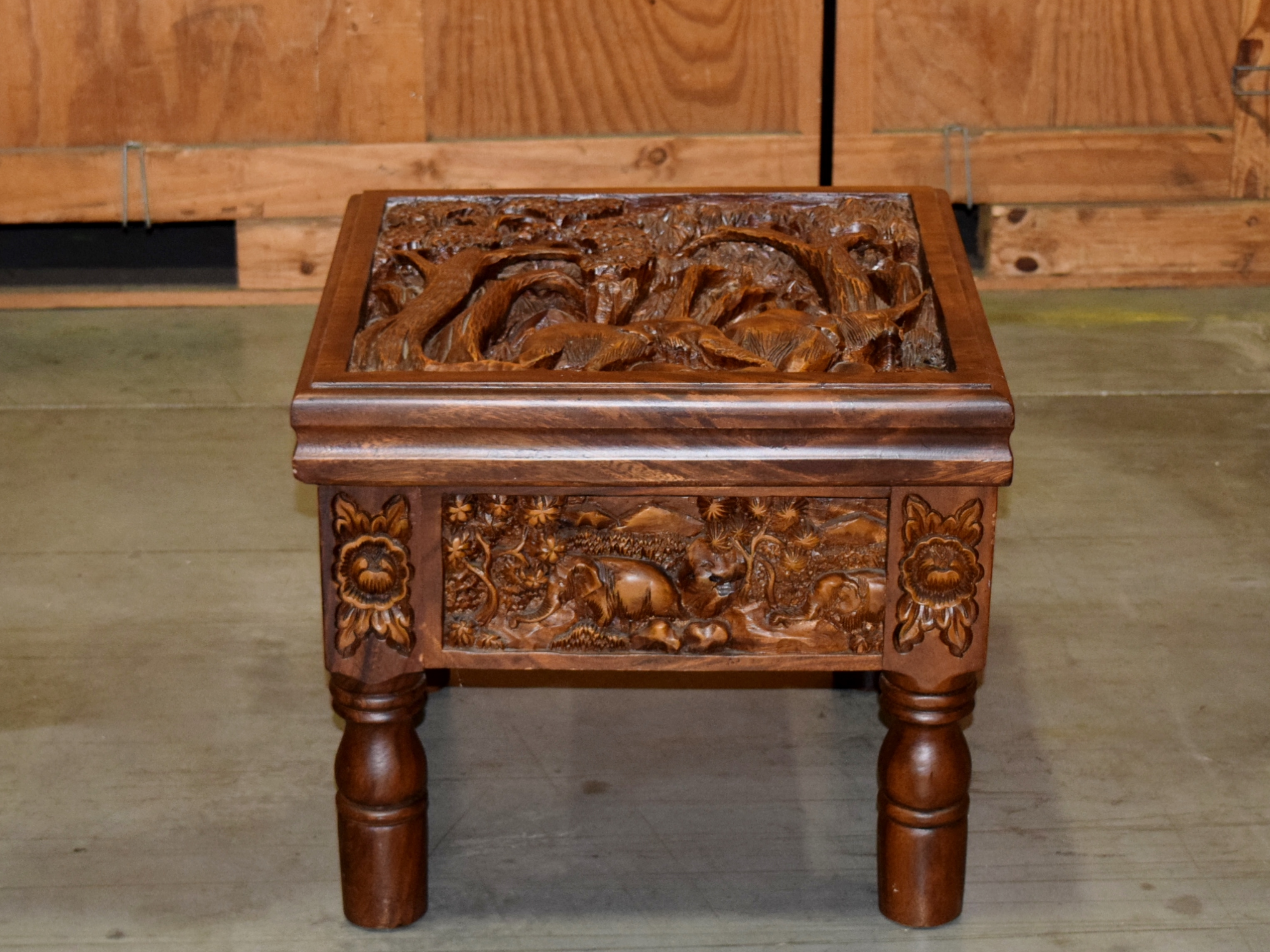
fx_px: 3119
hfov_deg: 23.0
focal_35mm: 85
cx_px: 598
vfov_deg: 17.4
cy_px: 505
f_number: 5
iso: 1800
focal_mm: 40
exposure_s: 1/60
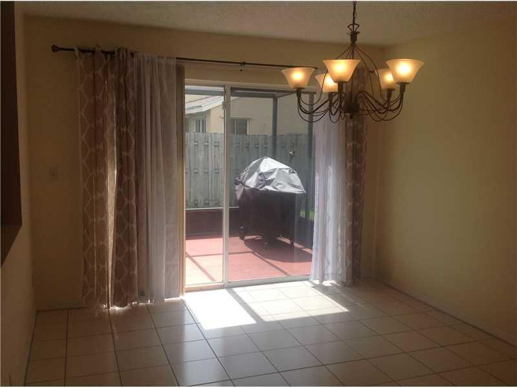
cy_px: 194
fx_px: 523
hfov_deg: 52.6
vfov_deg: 40.7
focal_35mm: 35
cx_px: 258
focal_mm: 4.28
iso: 50
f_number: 2.4
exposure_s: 1/258
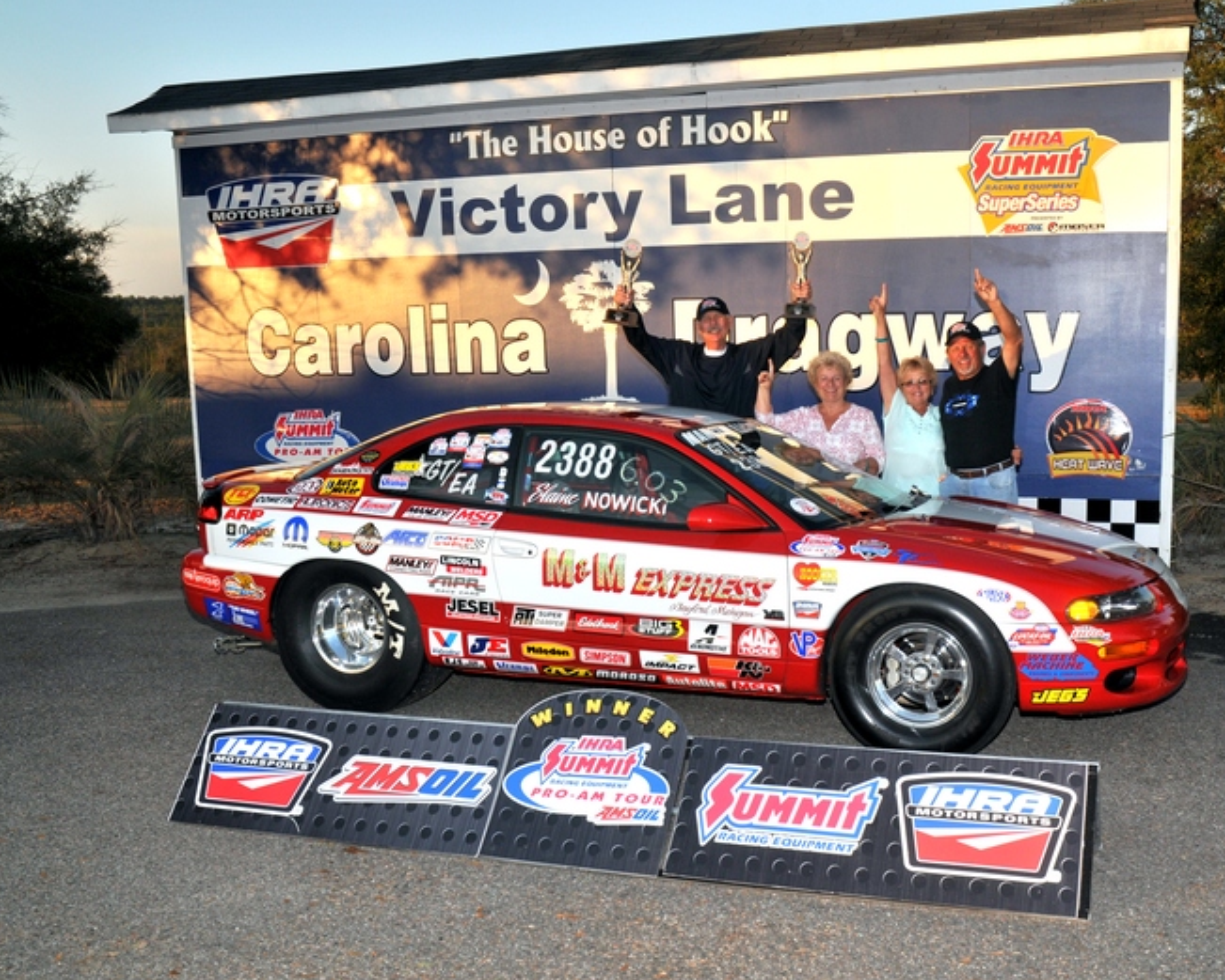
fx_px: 1378
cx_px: 715
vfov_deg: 39.2
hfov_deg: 47.7
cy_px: 492
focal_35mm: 38
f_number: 9
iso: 250
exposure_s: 1/250
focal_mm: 22
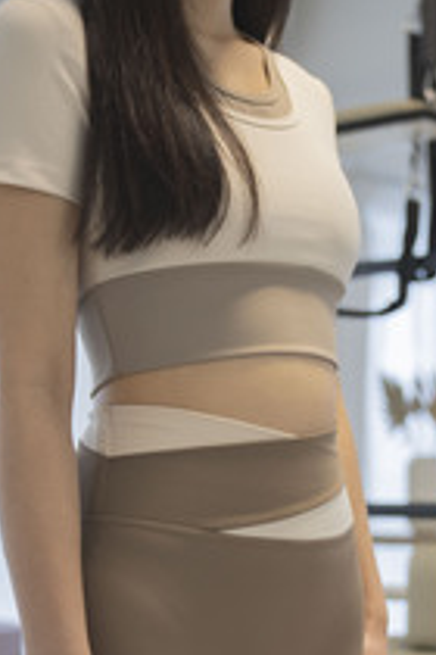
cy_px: 533
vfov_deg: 25.5
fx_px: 1417
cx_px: 325
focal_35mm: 78
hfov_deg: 17.4
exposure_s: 1/160
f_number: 2.8
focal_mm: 41
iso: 500
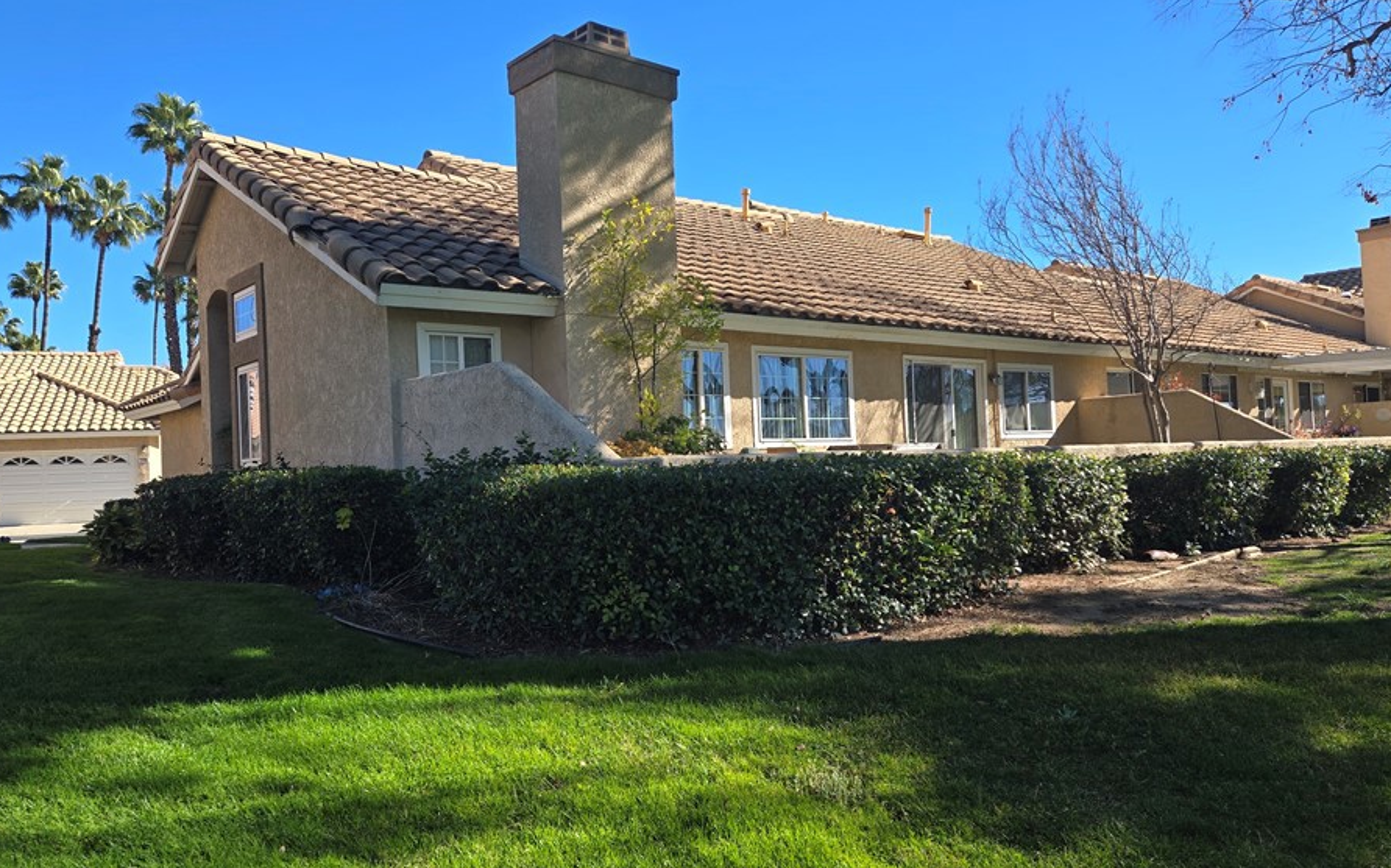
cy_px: 421
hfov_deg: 66.5
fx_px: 1061
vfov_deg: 44.5
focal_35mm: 28
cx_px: 678
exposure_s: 1/897
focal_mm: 5.4
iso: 25
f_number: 1.8
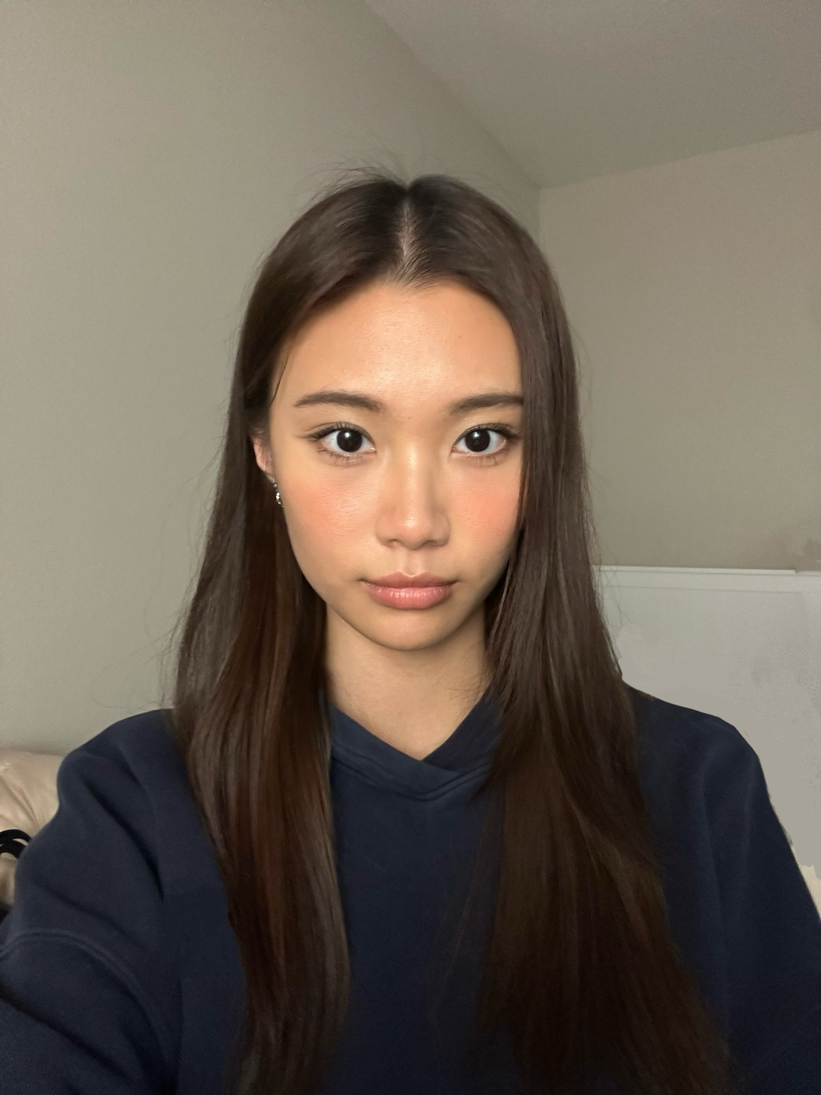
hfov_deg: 58.9
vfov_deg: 73.9
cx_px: 410
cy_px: 548
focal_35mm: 23
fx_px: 727
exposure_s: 1/40
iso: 320
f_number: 1.9
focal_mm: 2.69
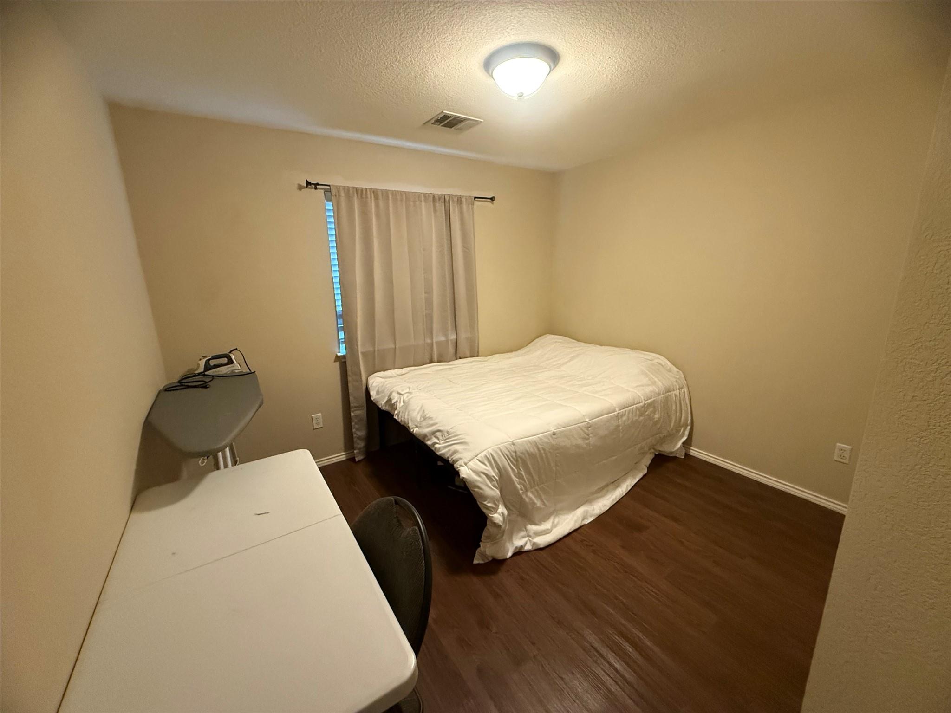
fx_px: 385
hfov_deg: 102.1
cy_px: 356
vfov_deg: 85.7
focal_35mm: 14
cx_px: 476
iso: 800
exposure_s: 1/60
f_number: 2.2
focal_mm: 2.22
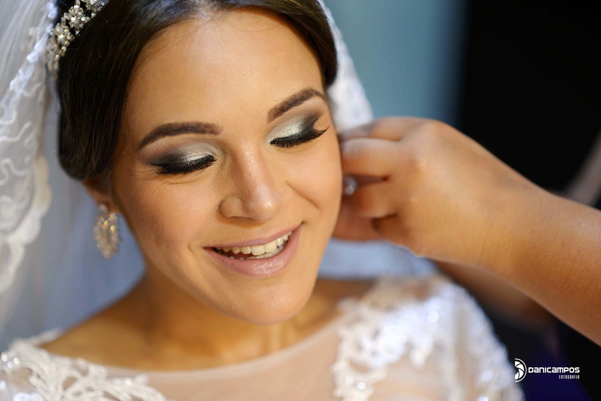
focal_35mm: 85
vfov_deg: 16.1
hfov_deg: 23.9
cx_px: 300
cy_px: 200
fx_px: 1419
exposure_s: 1/80
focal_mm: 85
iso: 320
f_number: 2
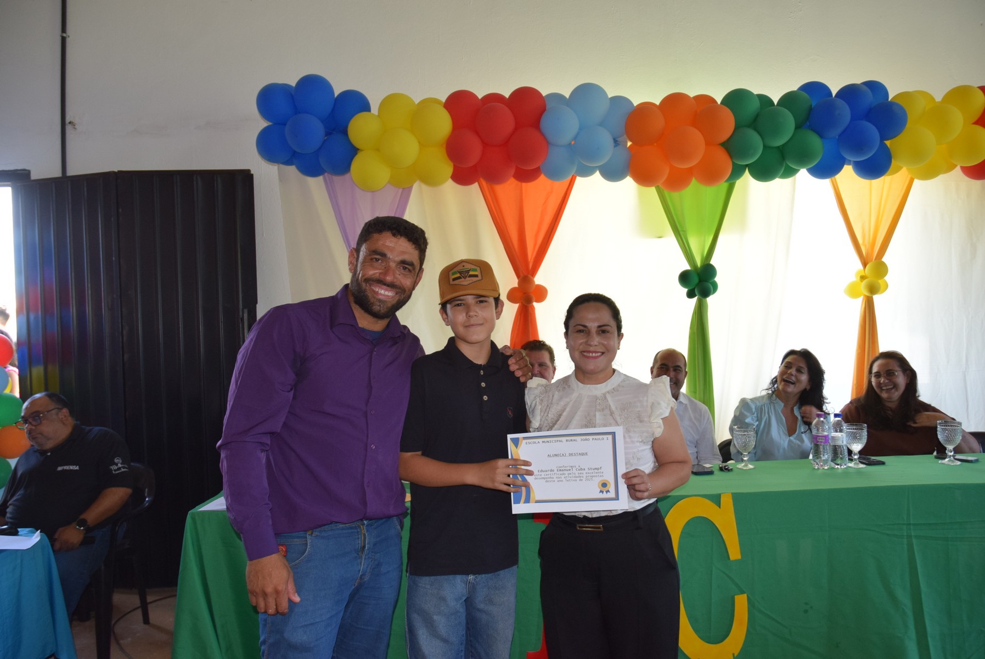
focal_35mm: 27
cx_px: 492
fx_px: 739
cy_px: 330
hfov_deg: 67.3
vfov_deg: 48.0
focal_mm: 18
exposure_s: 1/100
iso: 800
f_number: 5
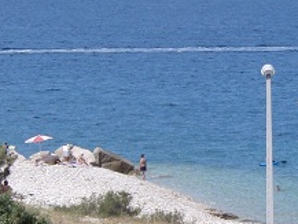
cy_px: 71
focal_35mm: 319
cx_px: 412
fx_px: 2748
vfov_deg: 4.7
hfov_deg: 6.2
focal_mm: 19.2
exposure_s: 1/320
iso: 100
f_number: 6.4
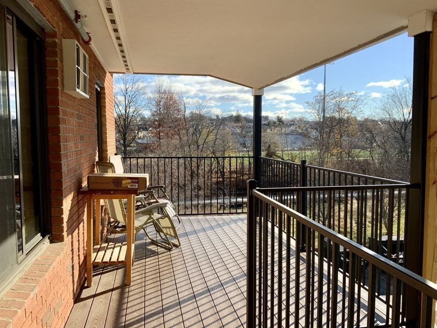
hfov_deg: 60.0
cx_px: 212
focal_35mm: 30
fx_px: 379
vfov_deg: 46.8
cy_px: 168
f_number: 1.8
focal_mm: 3
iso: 16
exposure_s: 1/912
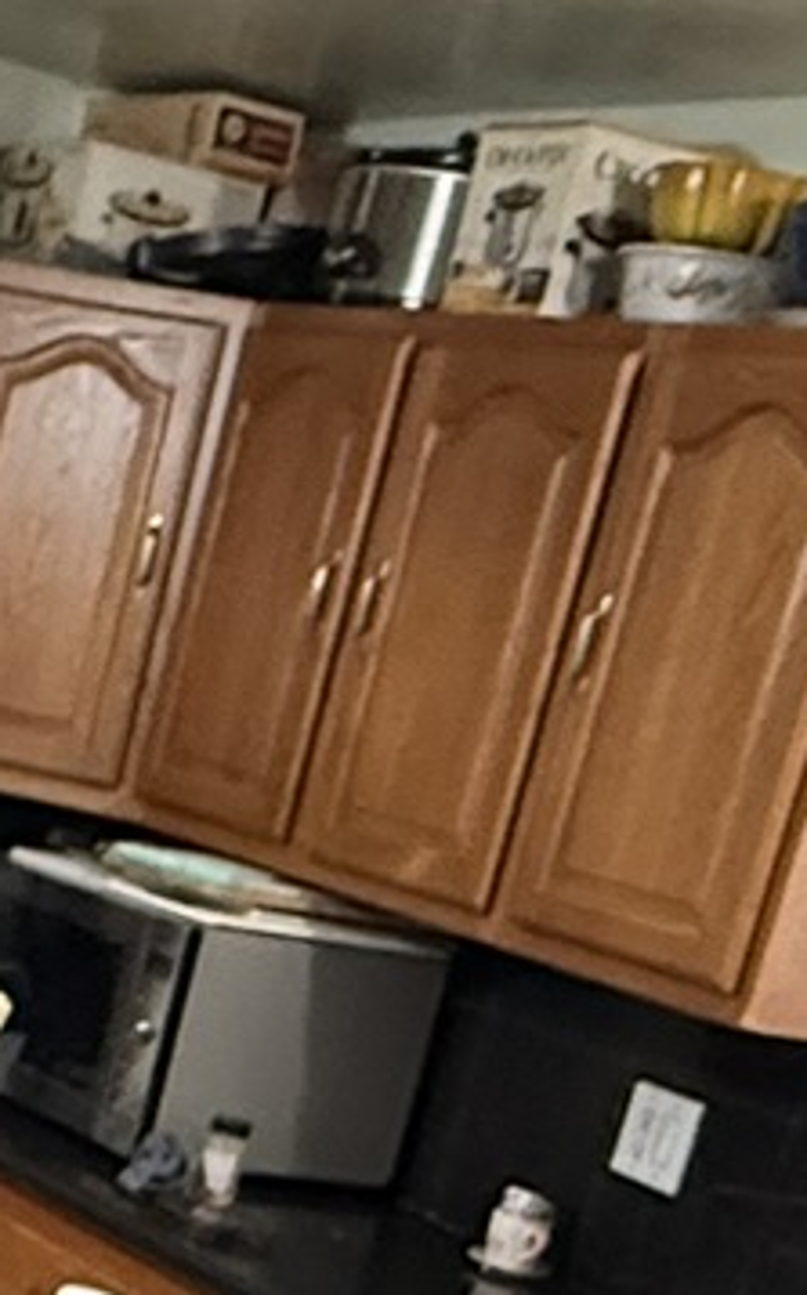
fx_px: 2998
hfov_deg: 14.4
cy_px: 1443
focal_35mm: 85
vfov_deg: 22.9
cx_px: -366
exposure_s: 1/60
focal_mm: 2.22
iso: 500
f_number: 2.2
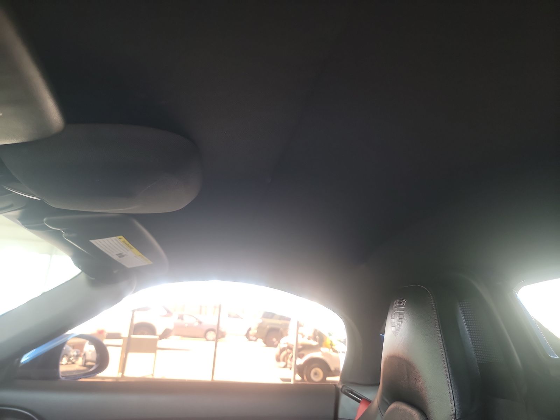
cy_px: 210
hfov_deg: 71.6
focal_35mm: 24
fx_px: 388
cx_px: 280
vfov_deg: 56.8
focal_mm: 6.7
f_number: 1.8
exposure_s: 1/59
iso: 337
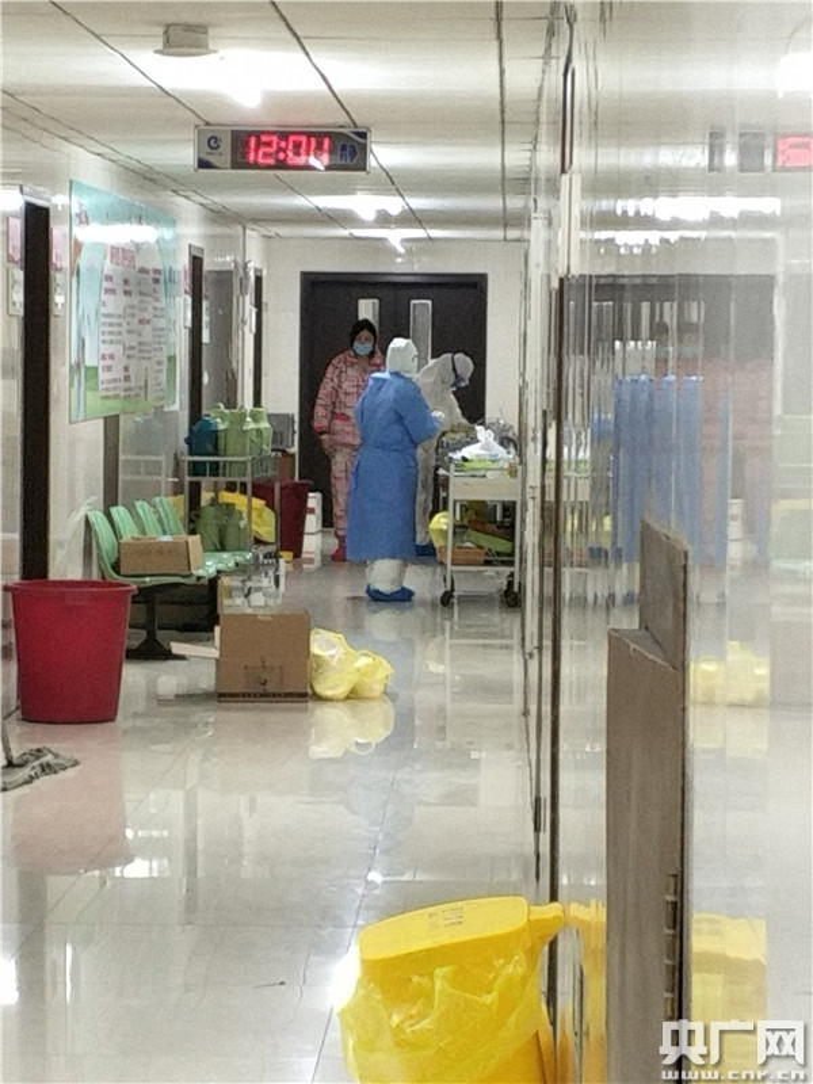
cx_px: 406
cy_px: 542
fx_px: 1284
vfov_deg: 45.8
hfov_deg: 35.1
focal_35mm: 41
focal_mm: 4.42
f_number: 2
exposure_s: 1/33.3
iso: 662
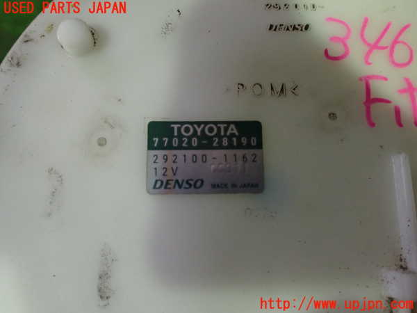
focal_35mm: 30
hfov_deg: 60.0
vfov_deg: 46.8
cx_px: 208
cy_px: 156
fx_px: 361
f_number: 2.3
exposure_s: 1/100
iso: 800
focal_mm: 5.4
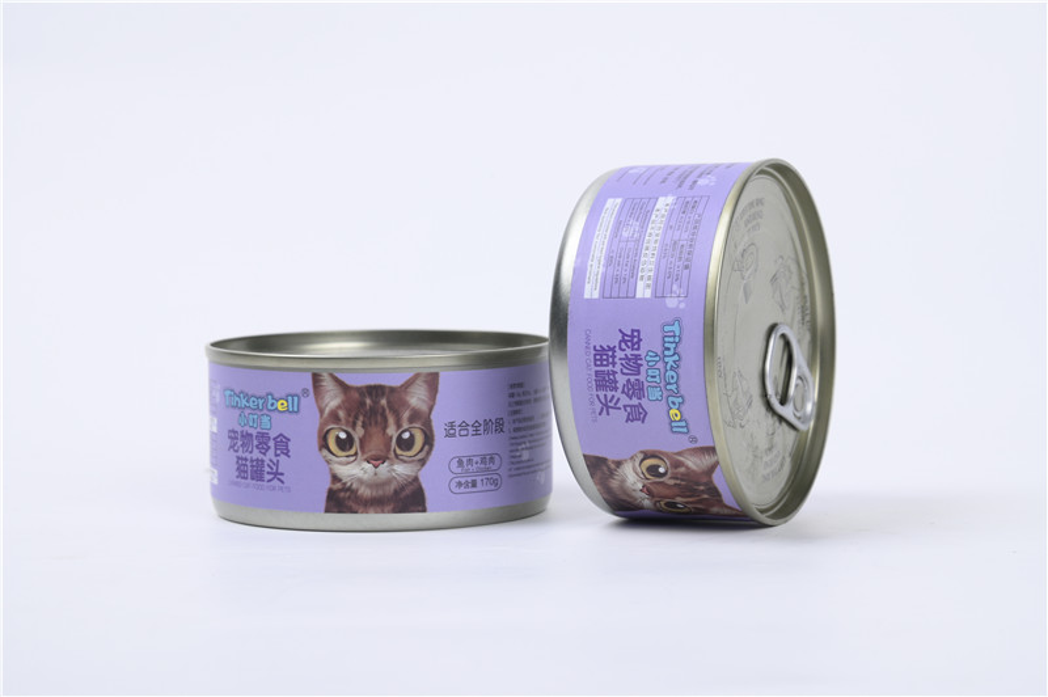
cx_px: 524
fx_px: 3490
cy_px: 348
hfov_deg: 17.1
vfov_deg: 11.4
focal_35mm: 120
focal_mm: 120
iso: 100
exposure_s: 1/125
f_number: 11
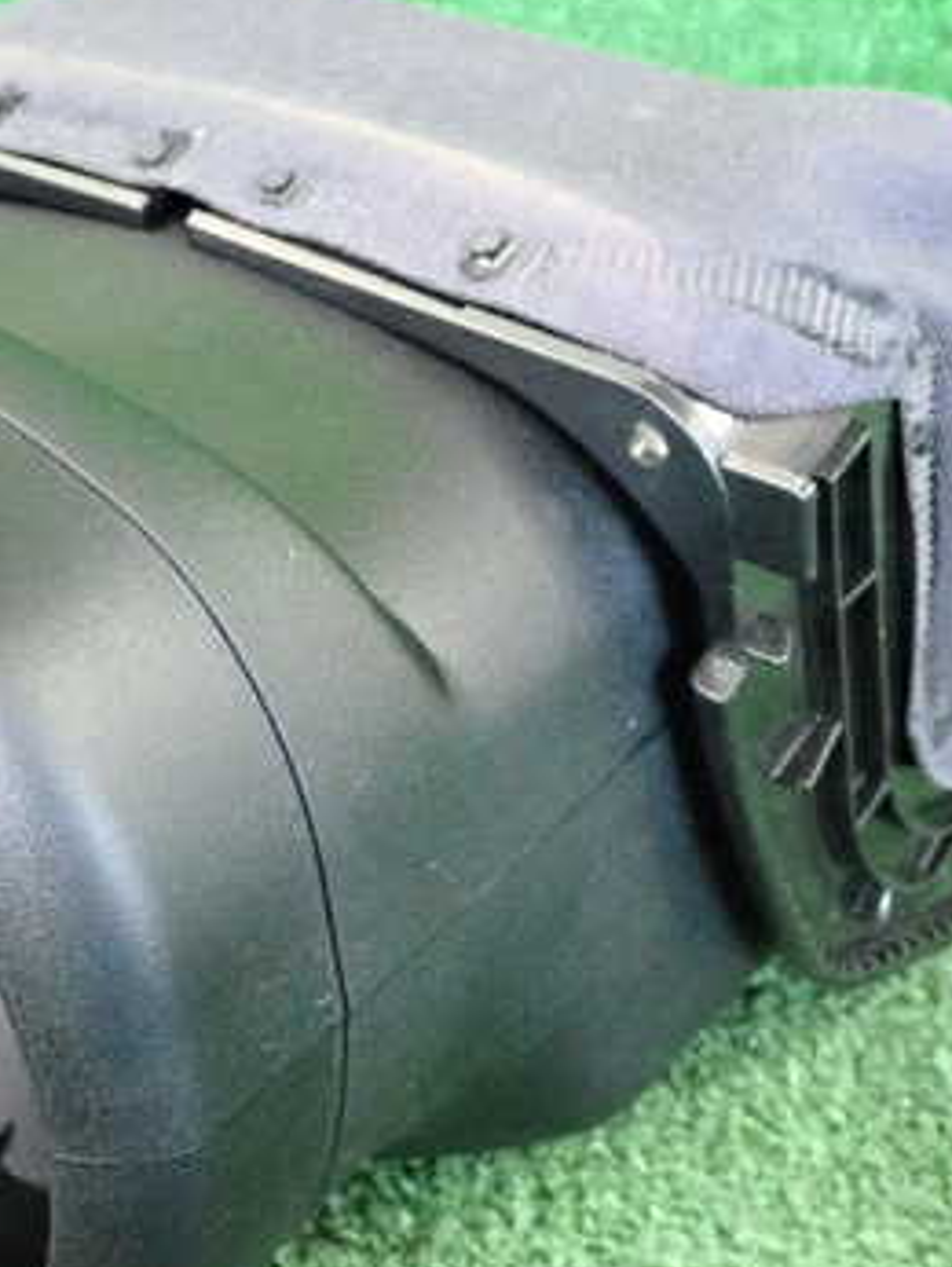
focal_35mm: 71
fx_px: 2600
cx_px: 216
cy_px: 652
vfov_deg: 27.4
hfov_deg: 20.6
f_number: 2.8
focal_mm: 7.31
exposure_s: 1/125
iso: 4000
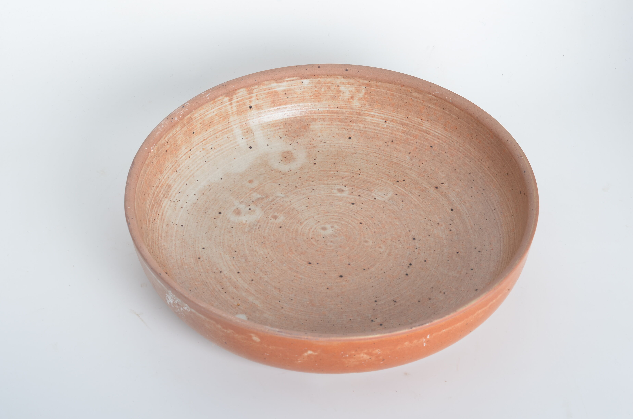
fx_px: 1316
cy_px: 210
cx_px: 316
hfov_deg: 27.0
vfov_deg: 18.1
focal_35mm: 75
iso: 100
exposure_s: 1/125
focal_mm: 50
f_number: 11
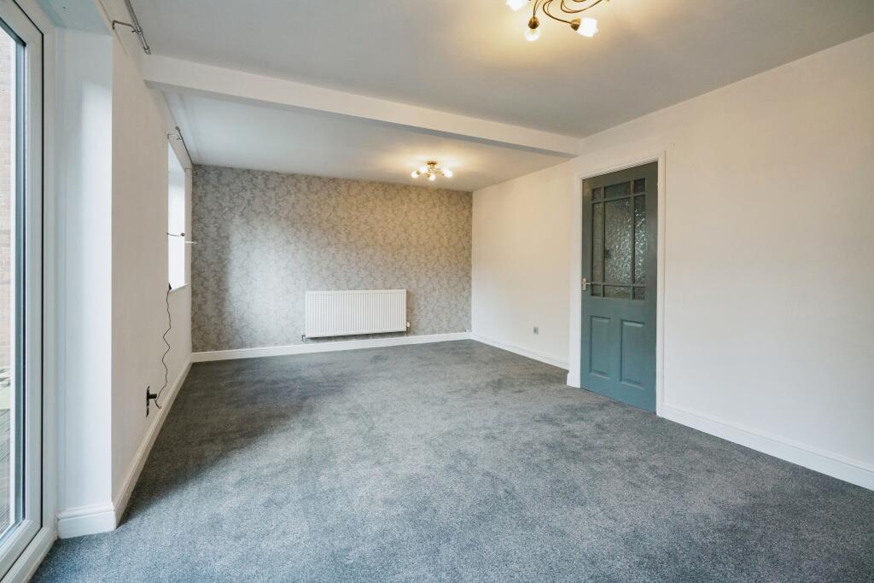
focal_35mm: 16
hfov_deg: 96.7
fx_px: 388
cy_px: 292
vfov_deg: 73.8
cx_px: 437
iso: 2000
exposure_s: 1/100
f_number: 9
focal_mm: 16
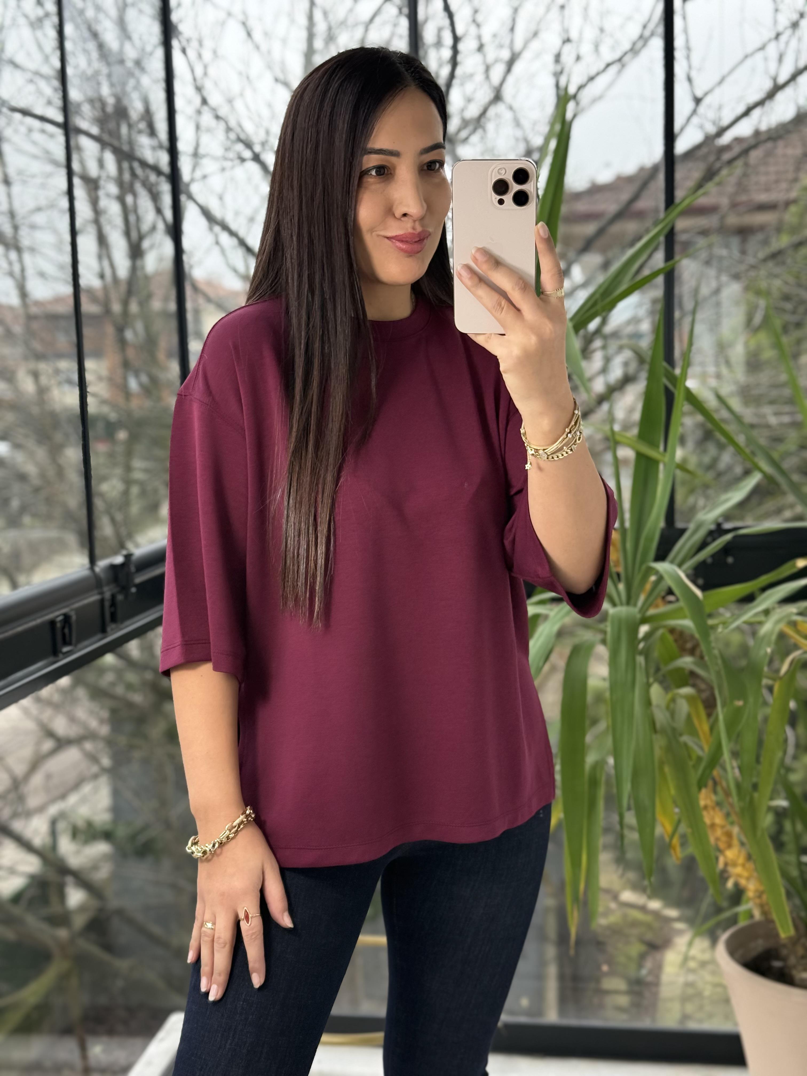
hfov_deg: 30.3
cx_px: 404
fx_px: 1492
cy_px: 538
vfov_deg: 39.7
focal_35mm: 48
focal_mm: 6.76
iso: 160
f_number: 1.78
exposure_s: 1/242
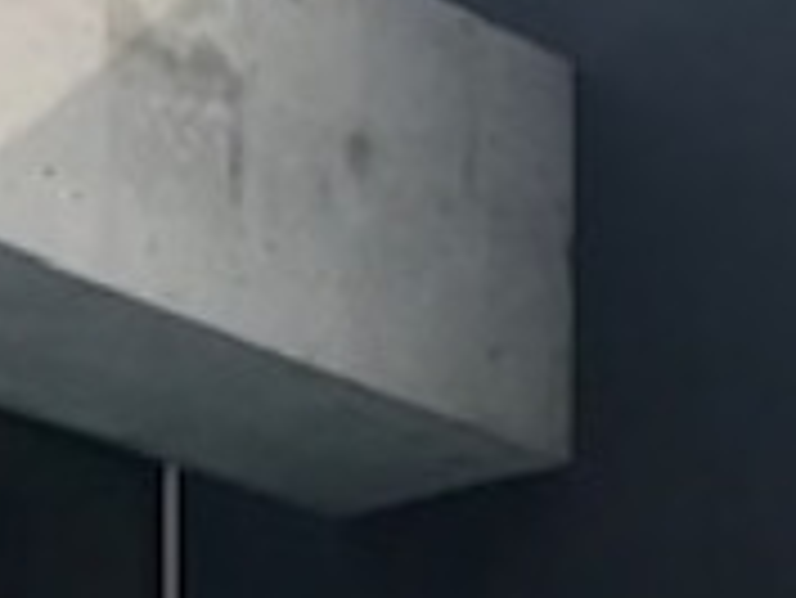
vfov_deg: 8.4
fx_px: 3728
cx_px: 890
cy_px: 1421
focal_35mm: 162
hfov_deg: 12.0
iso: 20
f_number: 1.8
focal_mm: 3.99
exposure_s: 1/1597
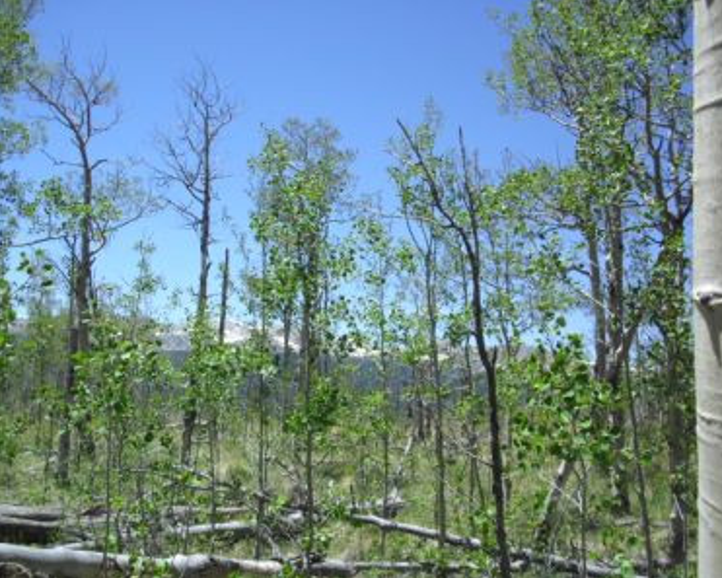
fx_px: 855
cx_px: 356
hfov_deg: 45.8
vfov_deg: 37.4
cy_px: 290
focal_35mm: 40
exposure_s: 1/160
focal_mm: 6.2
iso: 100
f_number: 8
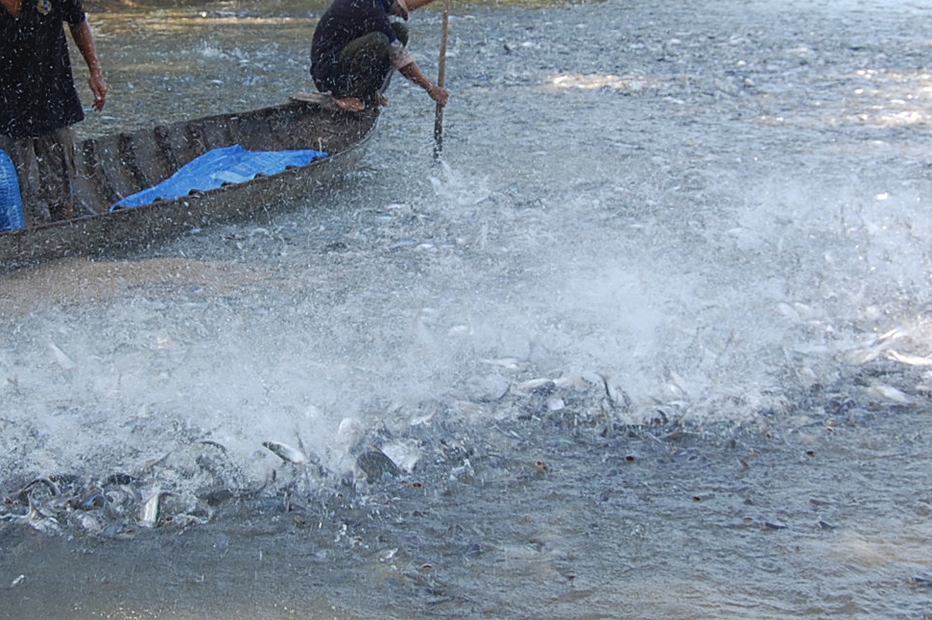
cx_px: 355
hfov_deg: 25.6
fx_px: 2044
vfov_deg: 17.2
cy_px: 207
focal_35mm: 79
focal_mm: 34
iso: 200
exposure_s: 1/160
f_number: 6.3
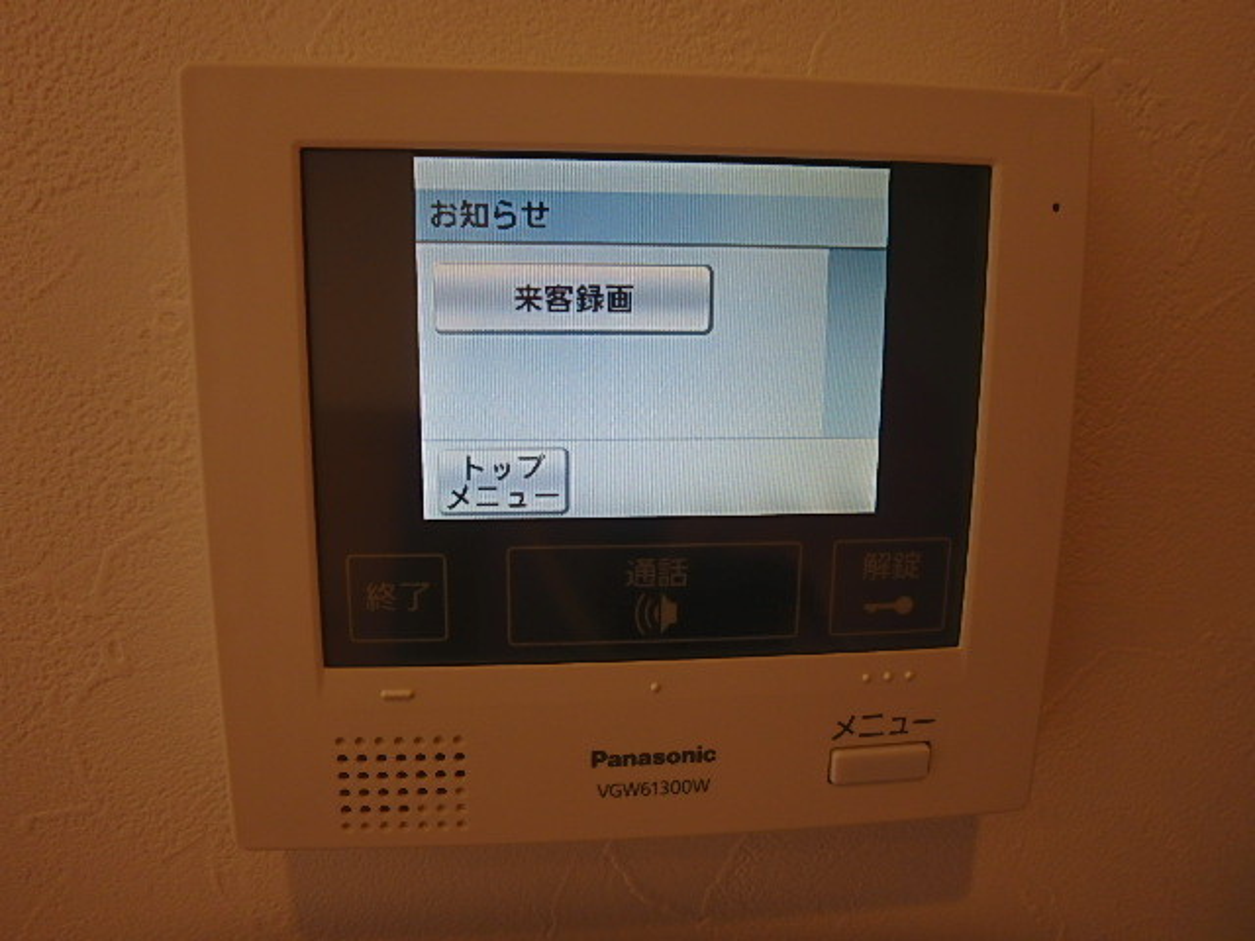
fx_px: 761
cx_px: 628
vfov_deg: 63.4
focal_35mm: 21
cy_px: 470
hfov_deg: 79.0
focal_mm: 3.7
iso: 125
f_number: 3.5
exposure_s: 1/80
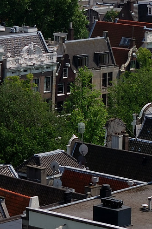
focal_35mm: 205
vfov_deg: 10.0
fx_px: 1298
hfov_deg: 6.7
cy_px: 111
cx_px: 124
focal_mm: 28
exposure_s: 1/125
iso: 125
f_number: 8
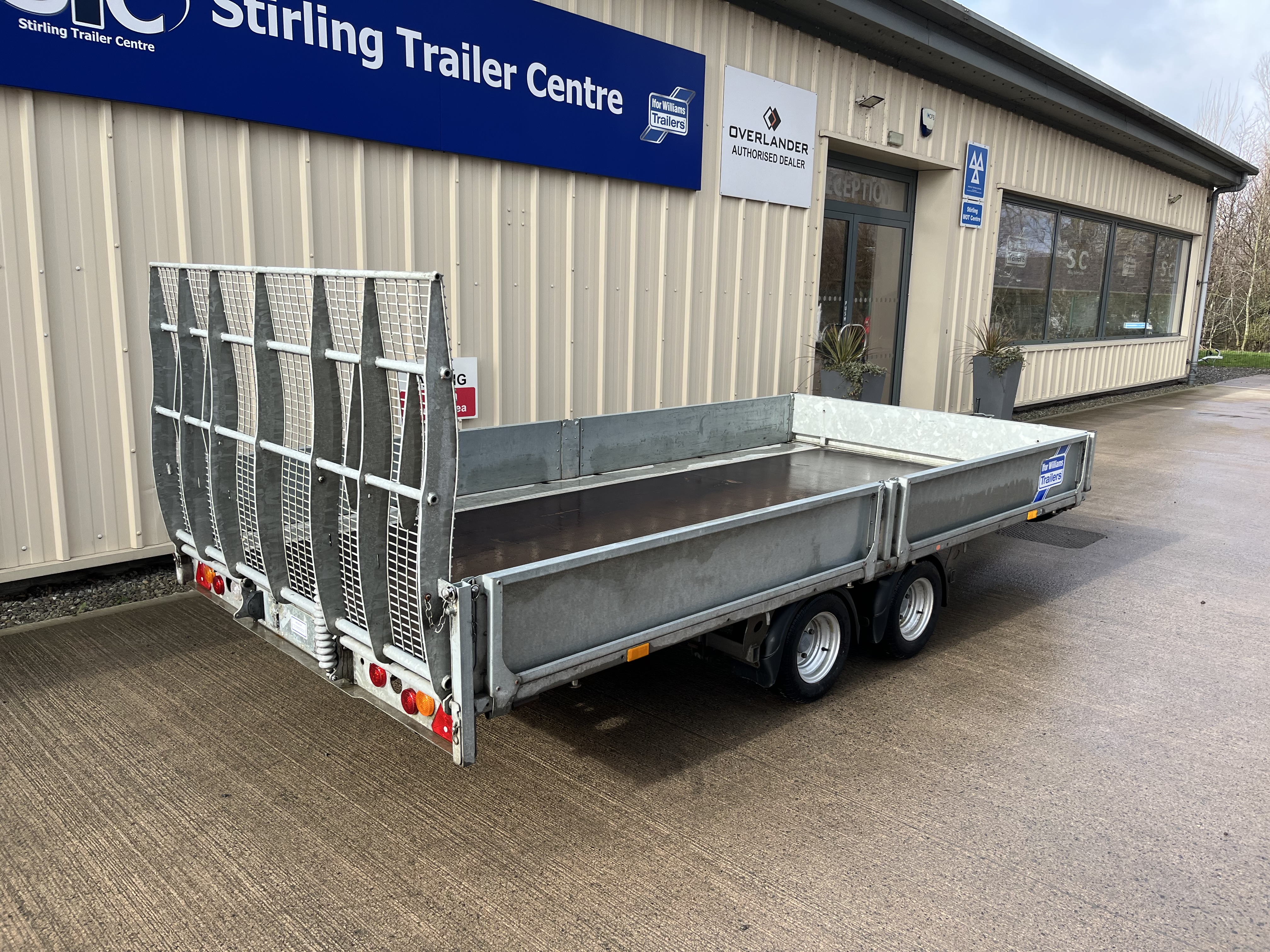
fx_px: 954
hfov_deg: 67.3
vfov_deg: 53.1
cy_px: 476
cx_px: 635
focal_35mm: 26
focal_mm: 5.1
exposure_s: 1/649
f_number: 1.6
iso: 50
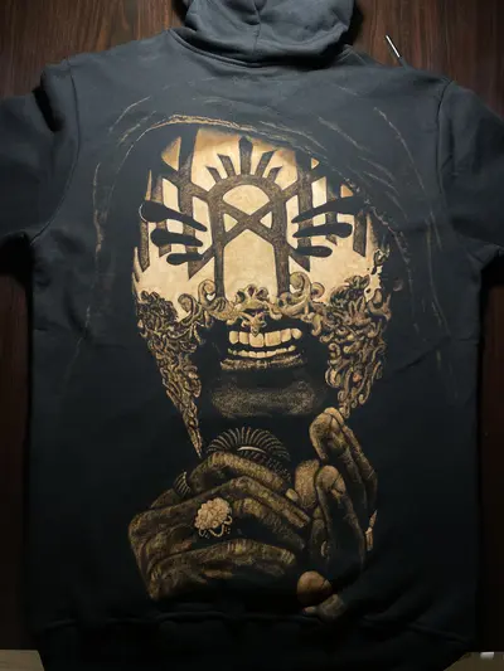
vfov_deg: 67.3
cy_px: 336
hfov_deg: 53.1
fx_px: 505
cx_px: 252
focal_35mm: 26
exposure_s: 1/100
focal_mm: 4.2
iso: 100
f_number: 1.6
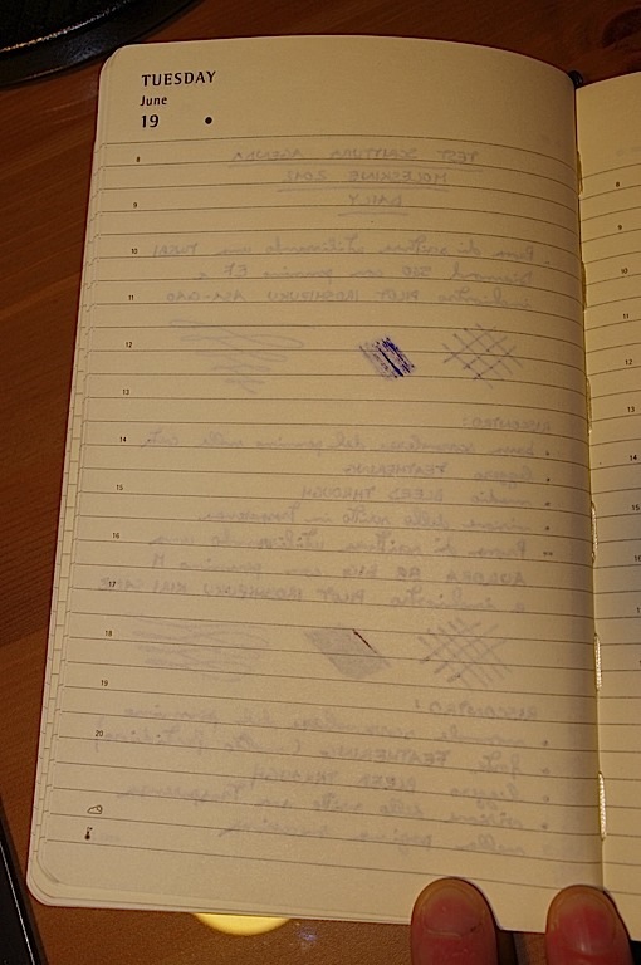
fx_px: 1044
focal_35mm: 39
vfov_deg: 49.6
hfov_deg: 34.1
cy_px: 482
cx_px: 320
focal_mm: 26.25
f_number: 7.1
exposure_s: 1/30
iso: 400
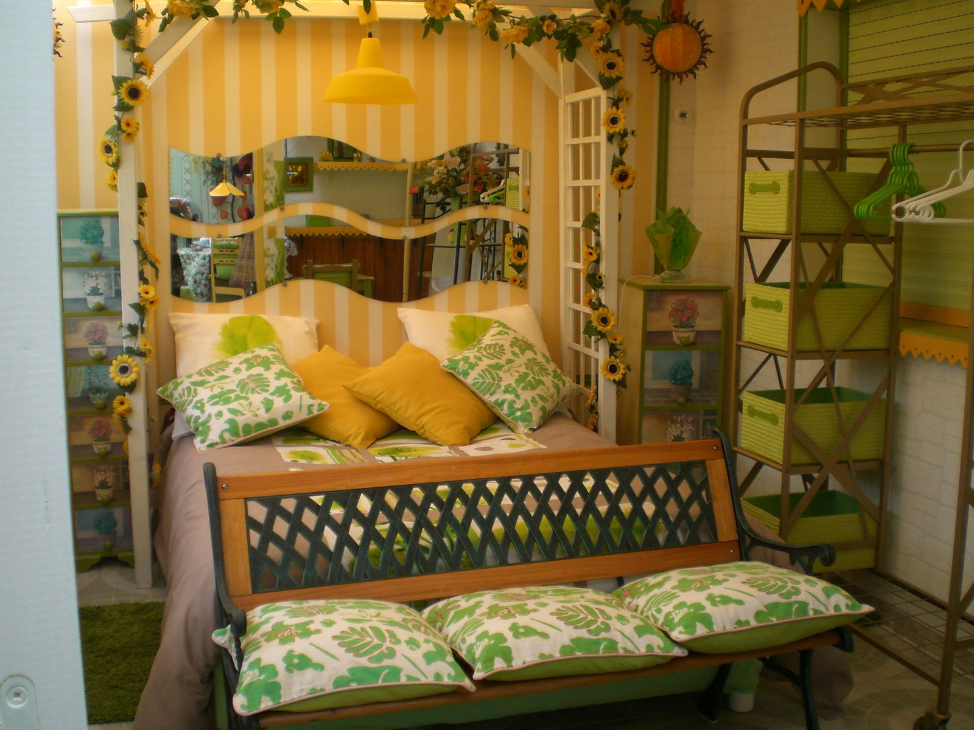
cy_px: 365
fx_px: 1069
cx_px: 487
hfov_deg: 49.0
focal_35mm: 38
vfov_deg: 37.7
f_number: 3.1
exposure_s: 1/80
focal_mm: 6.3
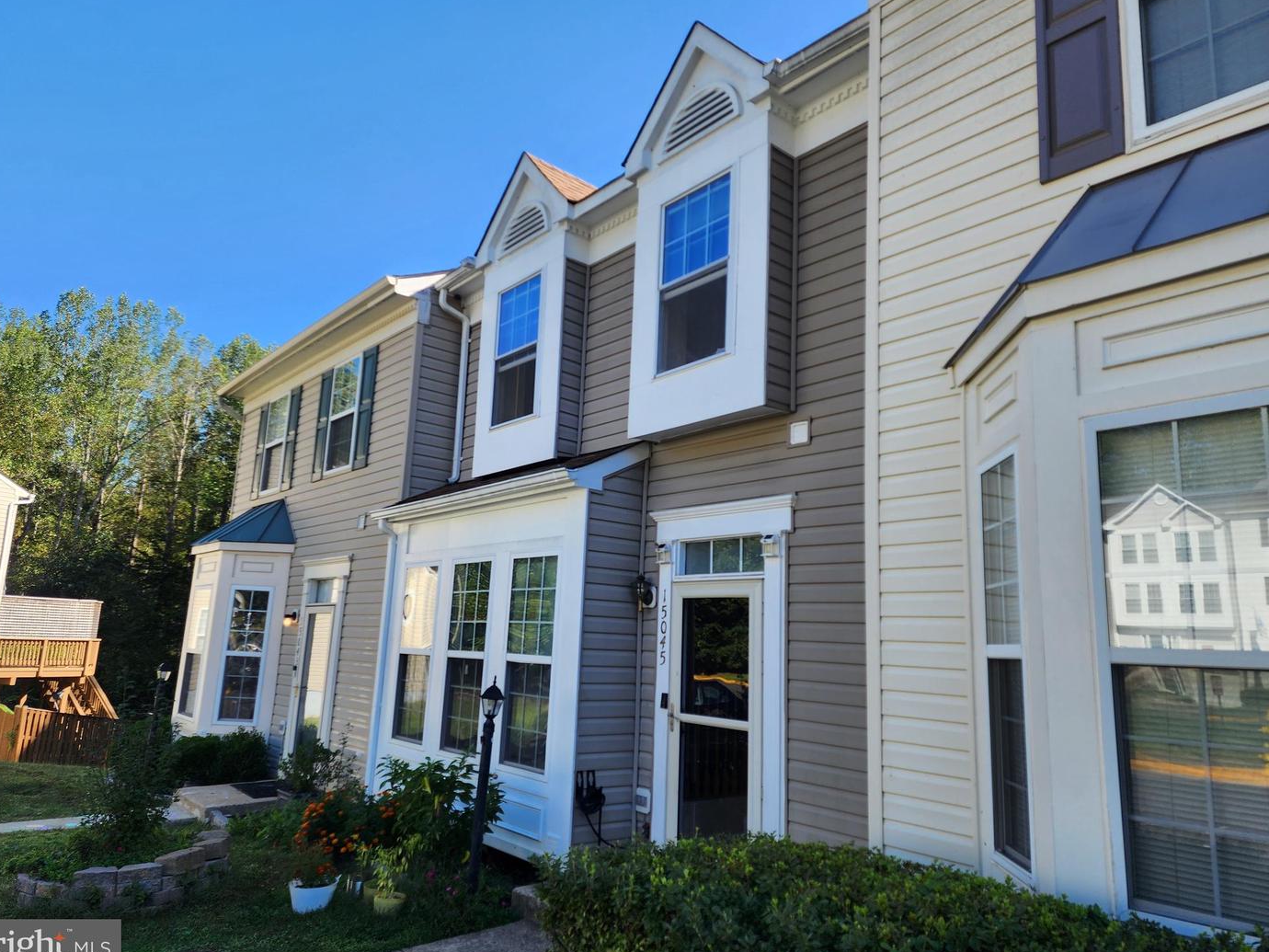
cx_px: 622
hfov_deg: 71.6
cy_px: 476
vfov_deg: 56.8
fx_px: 880
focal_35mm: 24
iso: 12
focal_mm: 6.4
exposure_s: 1/349
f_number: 1.8
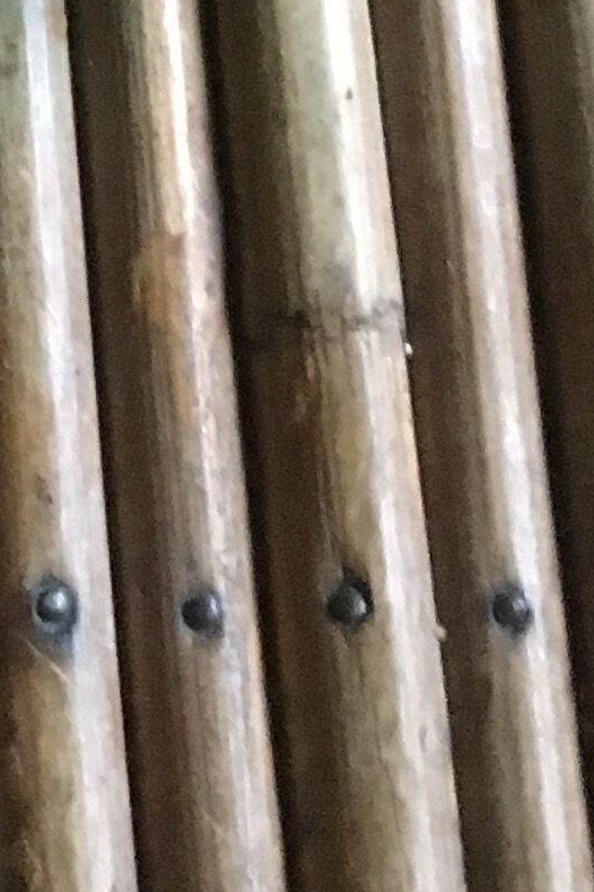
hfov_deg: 8.3
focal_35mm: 154
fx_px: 3815
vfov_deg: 12.6
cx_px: -743
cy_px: -482
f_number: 2.2
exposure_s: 1/17
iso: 400
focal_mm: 4.15
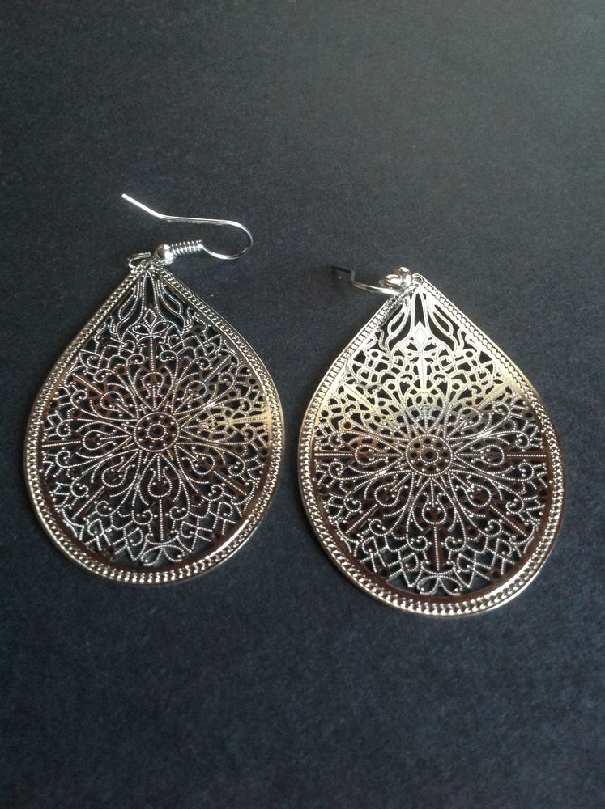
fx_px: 818
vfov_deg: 52.7
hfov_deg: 40.6
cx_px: 302
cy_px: 404
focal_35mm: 35
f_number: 2.4
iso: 320
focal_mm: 4.28
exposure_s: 1/15
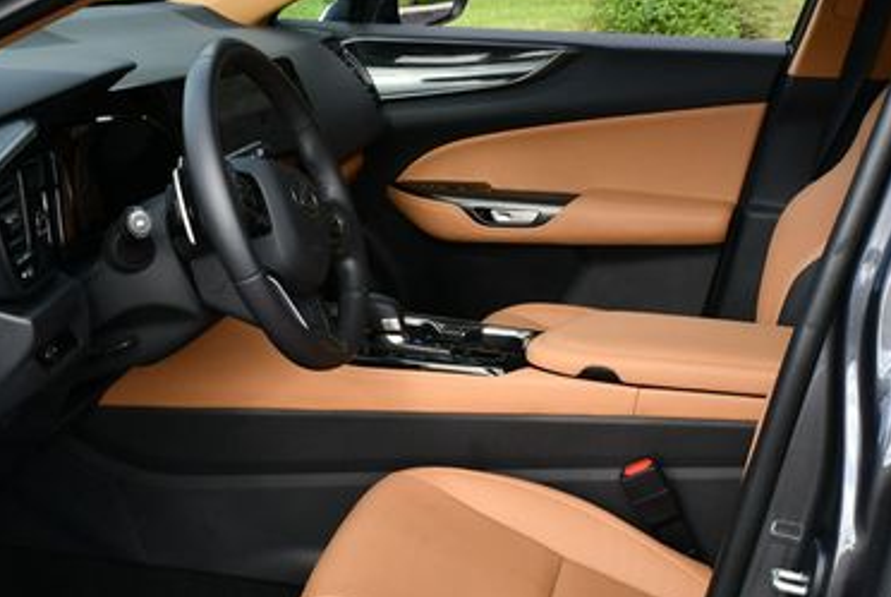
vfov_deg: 21.9
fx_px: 1536
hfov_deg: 32.3
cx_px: 395
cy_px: 391
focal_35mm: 62
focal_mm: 18
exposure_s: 1/250
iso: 200
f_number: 6.3
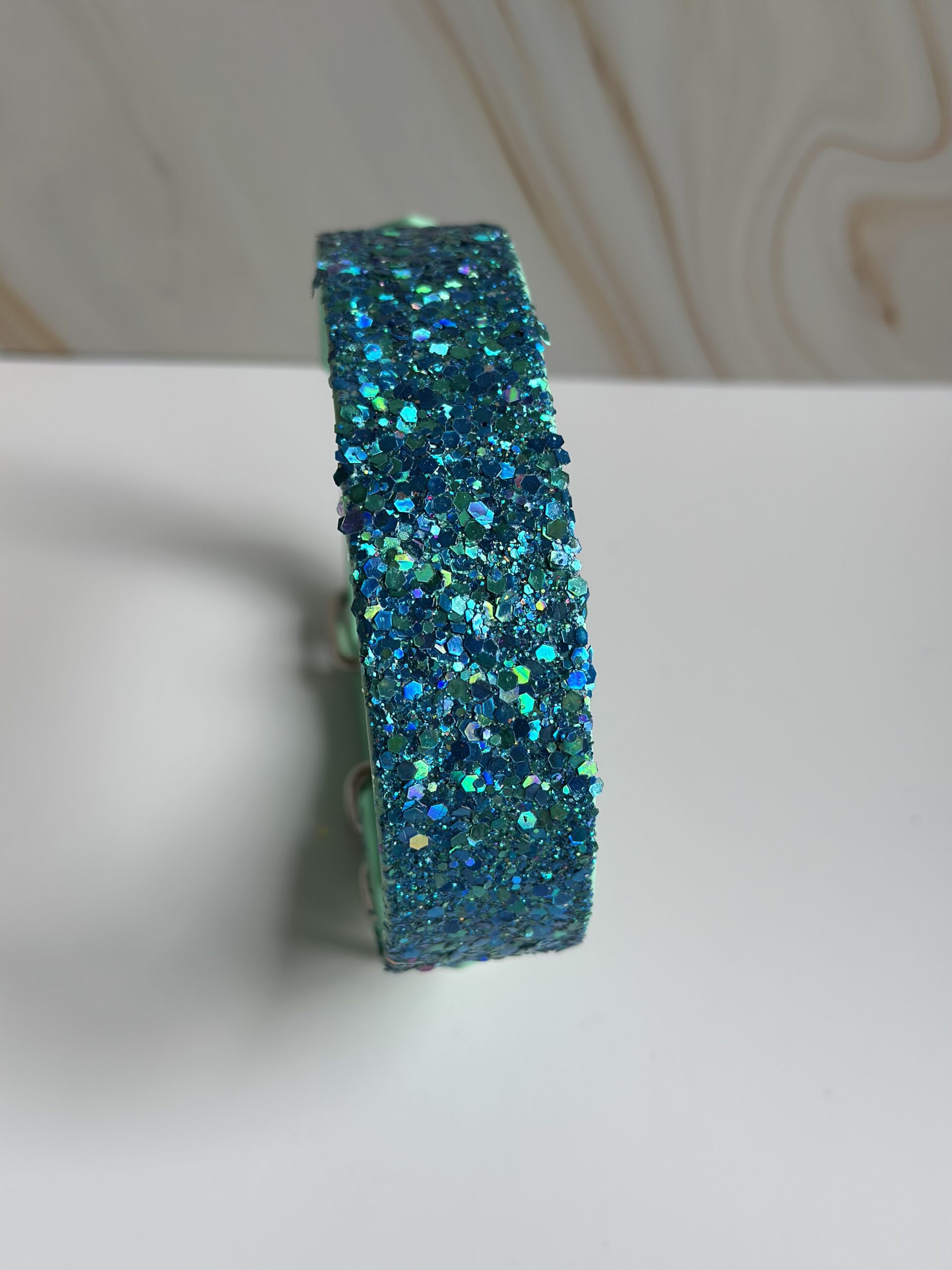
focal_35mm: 48
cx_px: 476
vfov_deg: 39.7
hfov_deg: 30.3
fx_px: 1760
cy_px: 635
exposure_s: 1/271
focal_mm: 6.86
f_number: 1.78
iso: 80
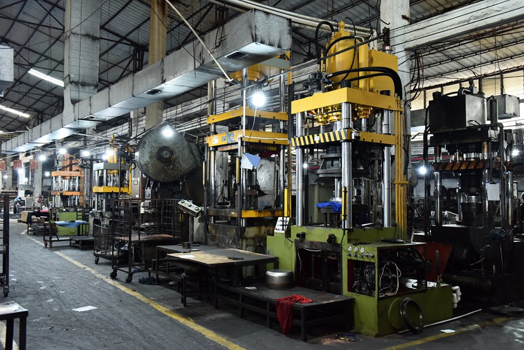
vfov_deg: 41.1
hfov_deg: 58.7
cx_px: 262
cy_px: 175
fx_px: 466
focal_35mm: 32
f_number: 4
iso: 1000
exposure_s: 1/60
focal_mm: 32
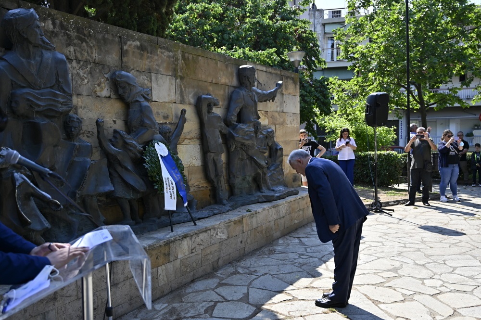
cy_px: 160
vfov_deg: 39.4
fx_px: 447
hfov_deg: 56.5
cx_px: 240
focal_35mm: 34
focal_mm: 33.5
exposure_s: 1/640
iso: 100
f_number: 4
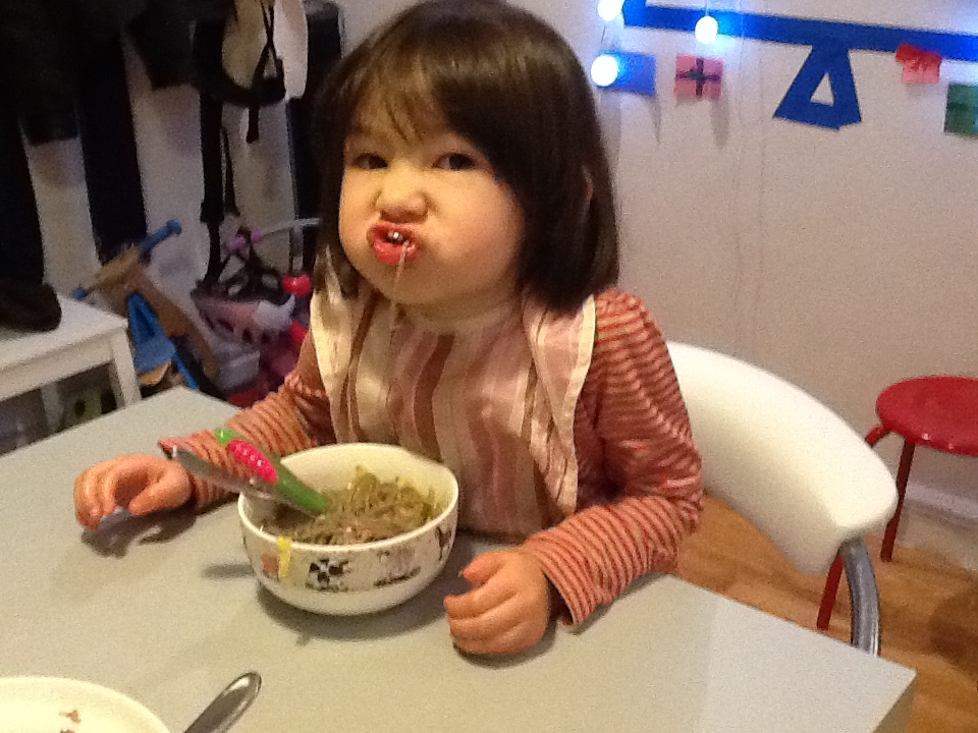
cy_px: 366
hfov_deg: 42.9
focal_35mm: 44
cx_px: 489
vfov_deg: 32.9
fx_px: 1243
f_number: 2.4
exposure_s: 1/30
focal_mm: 2.03
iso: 320
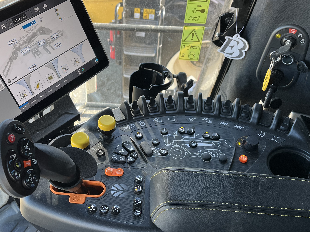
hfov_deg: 47.8
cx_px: 141
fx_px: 349
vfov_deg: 36.8
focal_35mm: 39
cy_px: 119
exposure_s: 1/122
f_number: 1.6
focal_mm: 5.1
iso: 50
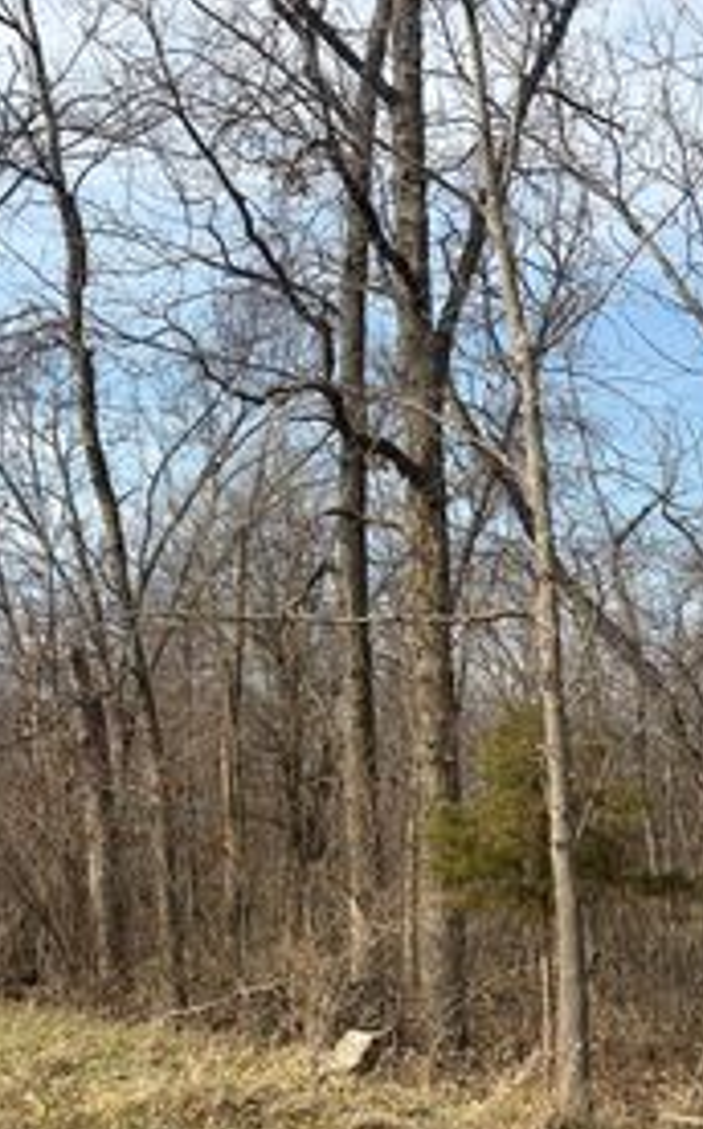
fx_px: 1536
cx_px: 470
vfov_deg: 39.8
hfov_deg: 25.6
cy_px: 759
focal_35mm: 50
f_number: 1.6
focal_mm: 5.96
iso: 50
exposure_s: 1/2778
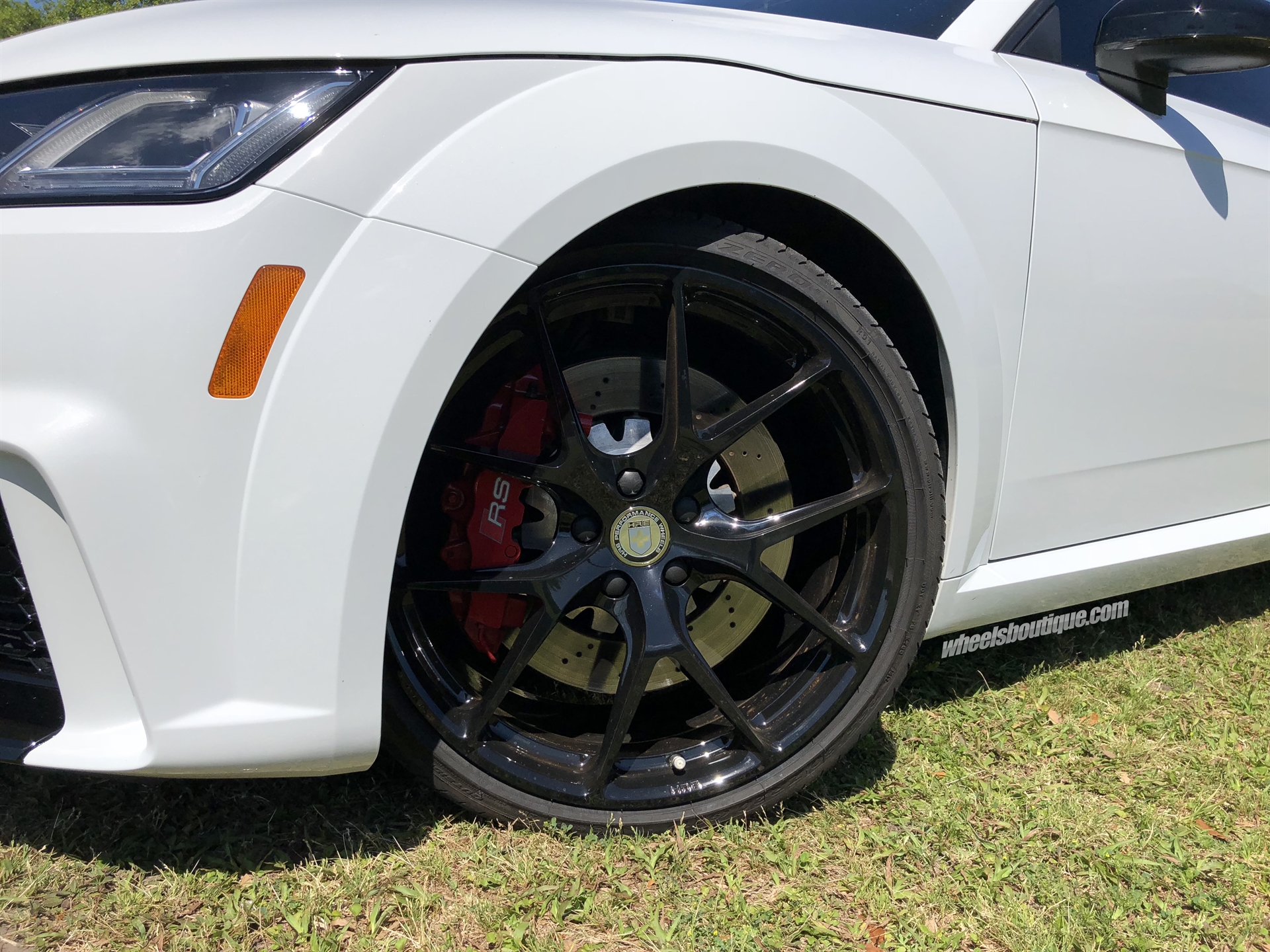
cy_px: 476
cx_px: 635
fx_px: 1027
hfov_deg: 63.4
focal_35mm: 28
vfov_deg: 49.7
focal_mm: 4
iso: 25
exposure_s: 1/4000
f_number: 1.8
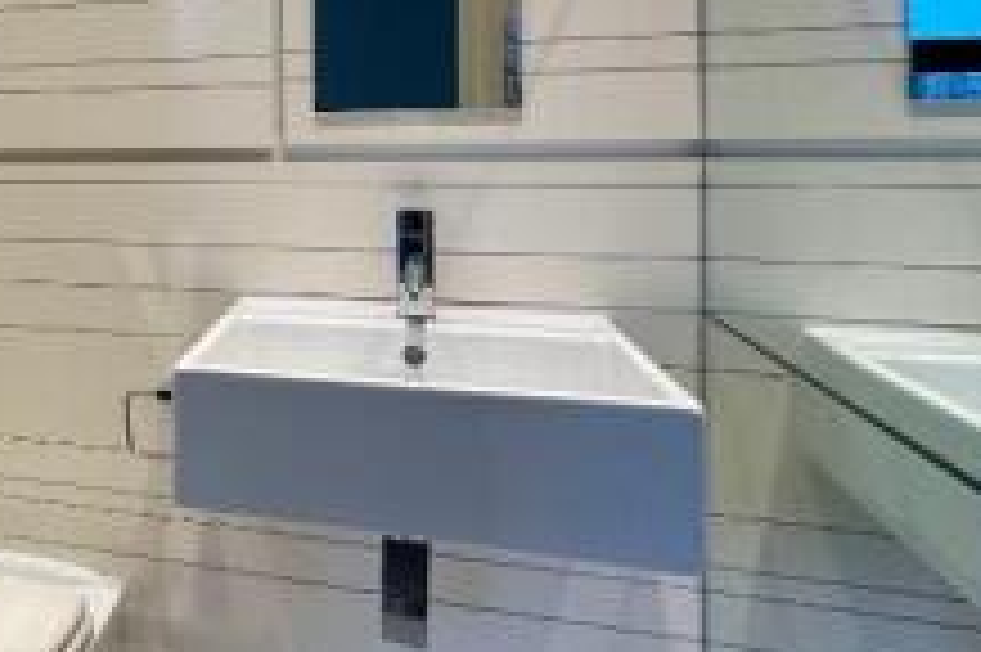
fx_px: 1062
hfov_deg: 41.4
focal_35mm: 39
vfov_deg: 33.4
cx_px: -52
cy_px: 151
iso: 200
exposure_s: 1/100
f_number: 2.2
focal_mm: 2.22
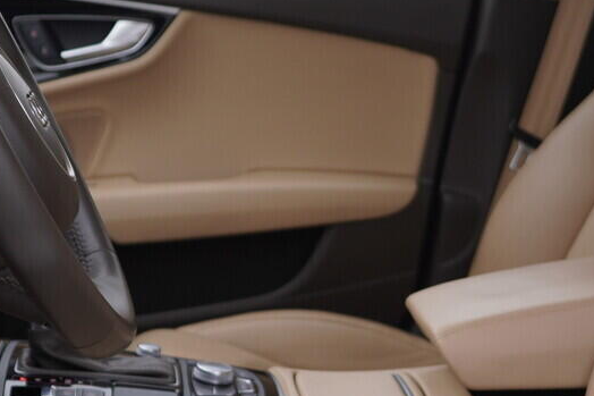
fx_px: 1633
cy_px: 258
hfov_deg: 20.3
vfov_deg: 13.8
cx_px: 491
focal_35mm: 99
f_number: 3.2
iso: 125
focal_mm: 24
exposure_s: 1/50
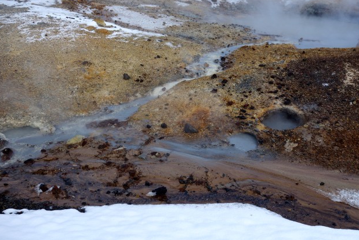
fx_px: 429
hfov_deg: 45.4
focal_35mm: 43
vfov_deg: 31.2
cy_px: 112
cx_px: 188
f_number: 5.6
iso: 125
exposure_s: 1/500
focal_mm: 14.23
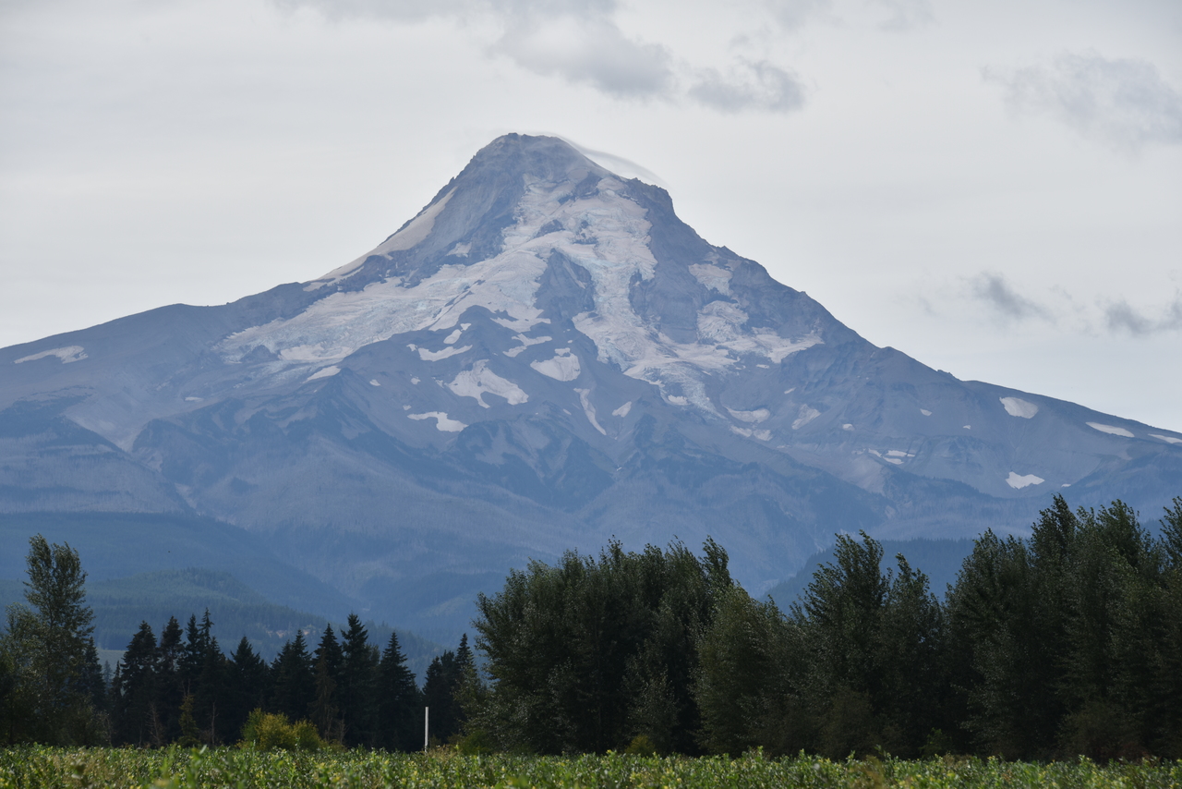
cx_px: 591
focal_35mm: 160
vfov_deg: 8.6
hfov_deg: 12.8
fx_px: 5254
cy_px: 394
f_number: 10
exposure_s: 1/400
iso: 100
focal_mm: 160
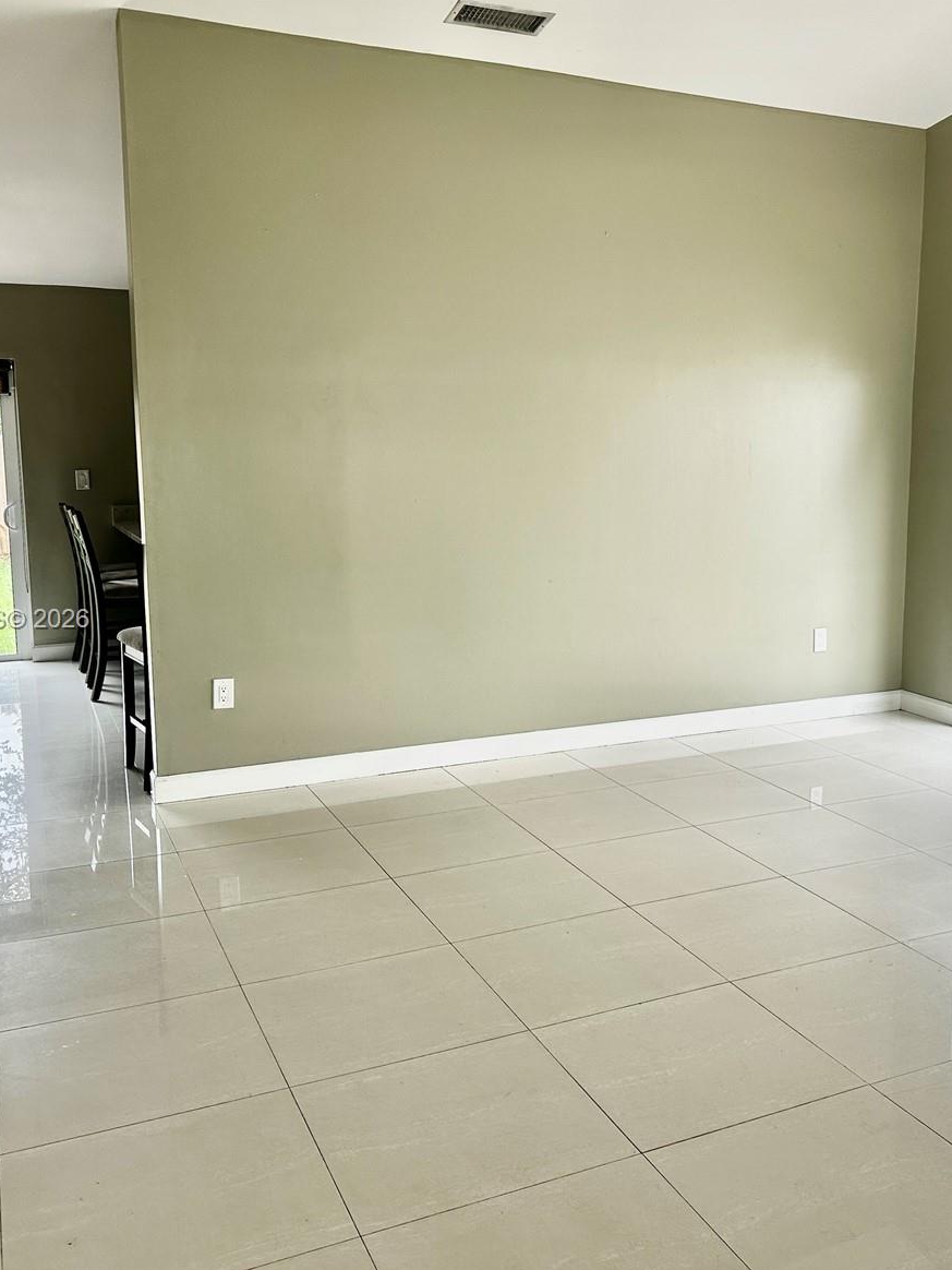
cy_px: 621
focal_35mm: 33
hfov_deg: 42.5
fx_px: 1210
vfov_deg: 55.3
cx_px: 623
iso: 100
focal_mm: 6.86
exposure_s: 1/121
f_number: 1.78
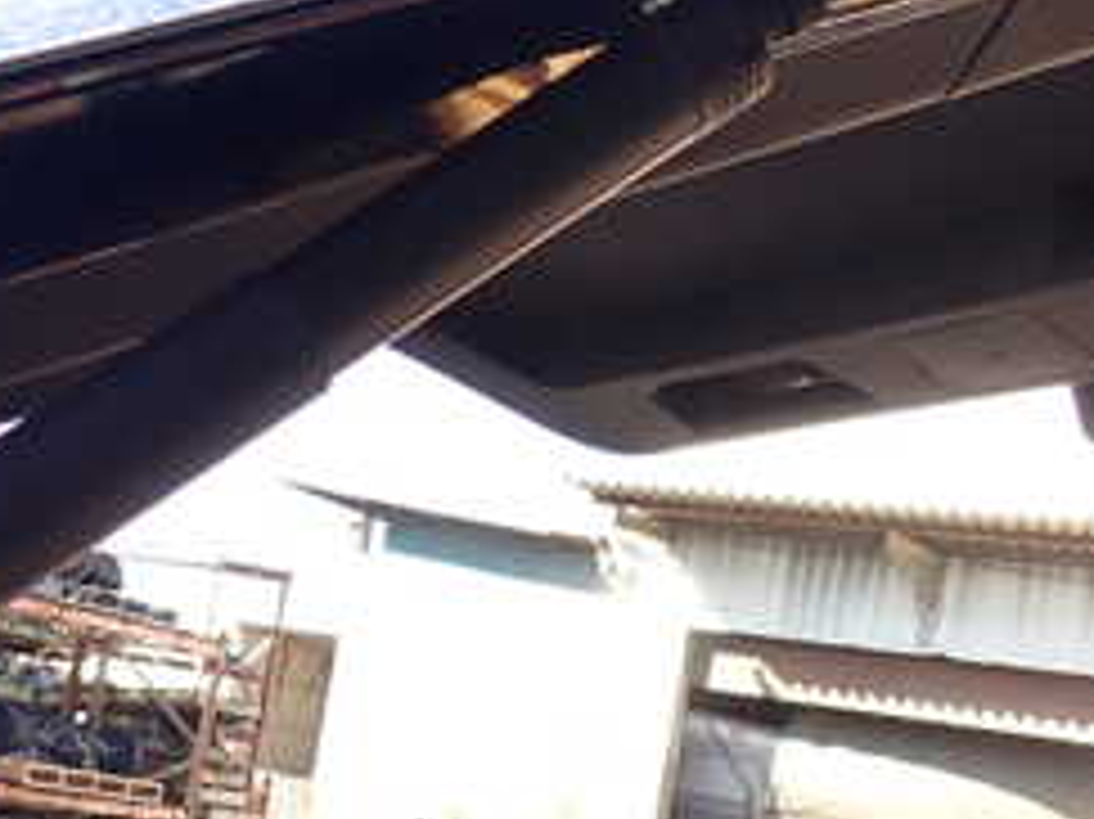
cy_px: 500
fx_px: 2338
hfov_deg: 25.0
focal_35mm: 74
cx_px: -9
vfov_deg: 19.9
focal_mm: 5.4
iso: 100
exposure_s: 1/160
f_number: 3.2
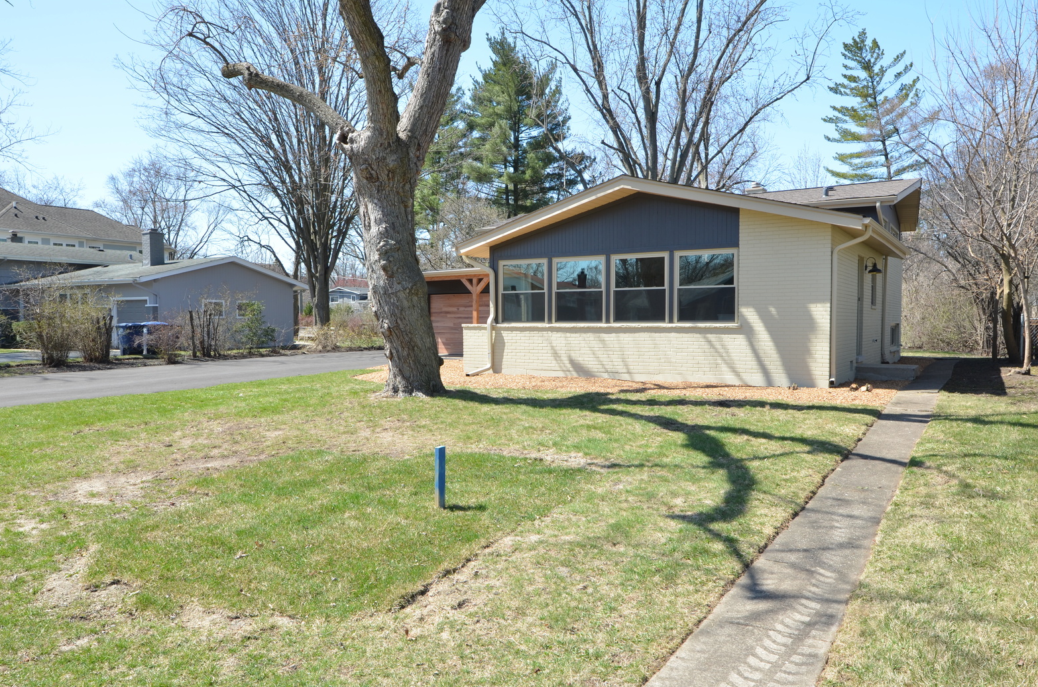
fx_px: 719
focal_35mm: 25
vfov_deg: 51.1
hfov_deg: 71.6
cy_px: 350
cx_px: 505
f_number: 8
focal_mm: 16
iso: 100
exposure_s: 1/45
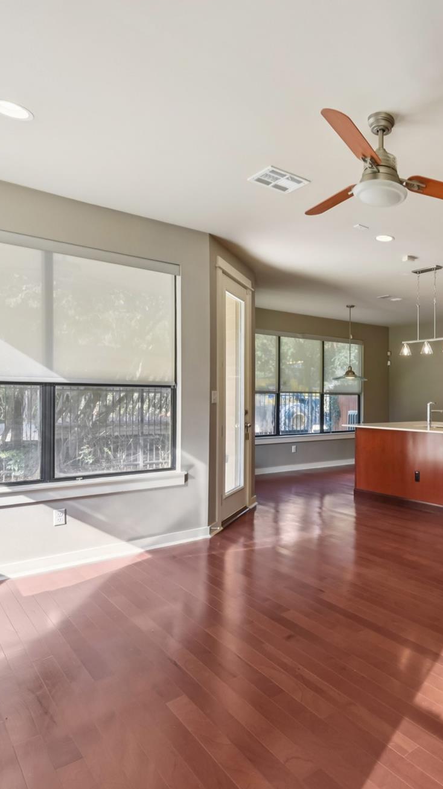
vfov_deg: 78.7
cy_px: 403
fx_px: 481
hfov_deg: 44.4
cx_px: 410
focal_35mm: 23
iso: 100
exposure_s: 1/8
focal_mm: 14
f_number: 8
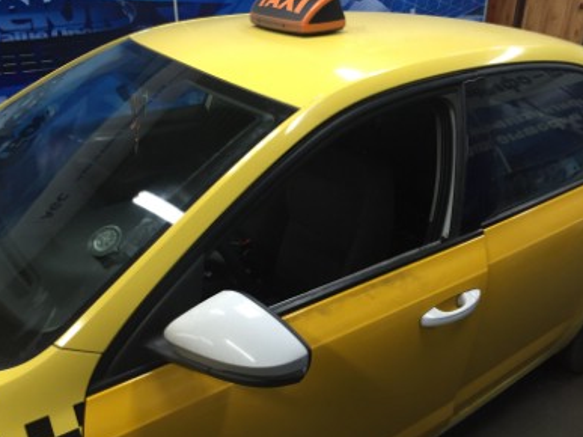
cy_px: 223
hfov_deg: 60.0
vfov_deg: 46.8
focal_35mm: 30
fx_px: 505
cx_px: 285
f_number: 2.2
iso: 160
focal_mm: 4.15
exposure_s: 1/33
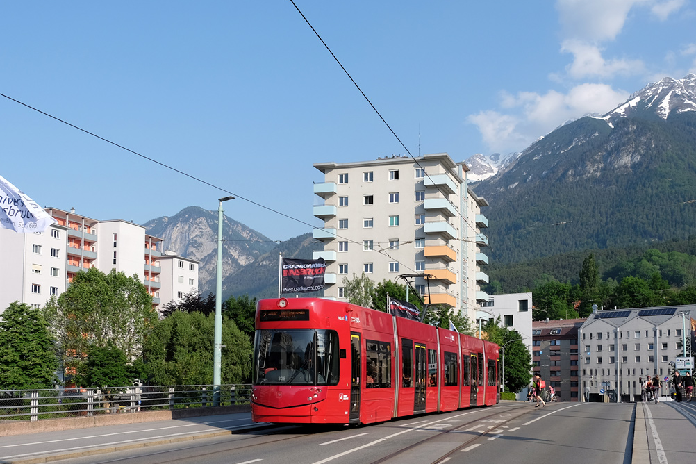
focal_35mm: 39
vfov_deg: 34.1
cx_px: 376
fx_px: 754
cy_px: 283
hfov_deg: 49.5
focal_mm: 20.8
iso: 200
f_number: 5.6
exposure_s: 1/500
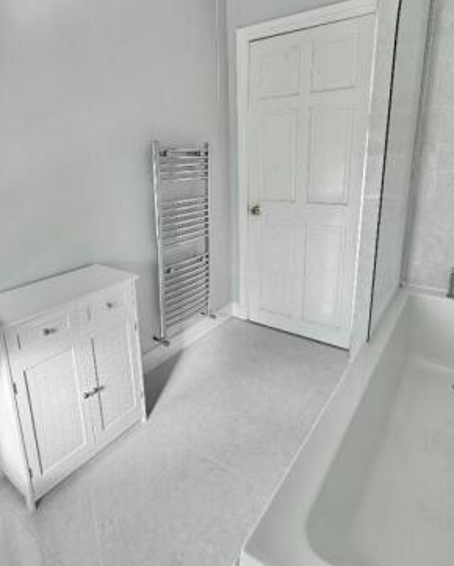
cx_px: 203
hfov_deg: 63.0
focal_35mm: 22
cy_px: 243
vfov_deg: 74.6
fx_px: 369
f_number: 2.2
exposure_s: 1/388
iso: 40
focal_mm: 2.22
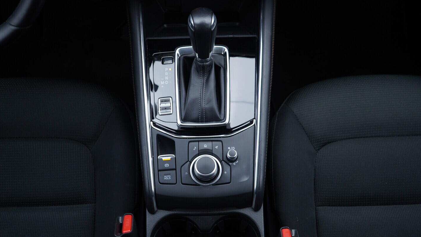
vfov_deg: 31.2
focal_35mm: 38
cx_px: 209
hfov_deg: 52.8
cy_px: 131
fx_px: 424
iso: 200
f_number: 2.8
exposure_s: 1/40
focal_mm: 24
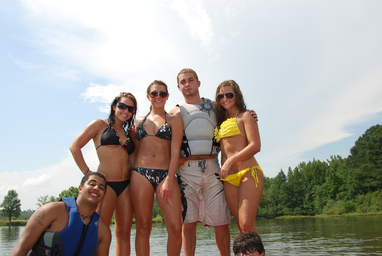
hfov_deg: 53.1
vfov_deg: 37.0
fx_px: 383
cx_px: 191
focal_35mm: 36
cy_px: 128
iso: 100
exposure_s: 1/200
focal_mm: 24
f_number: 8
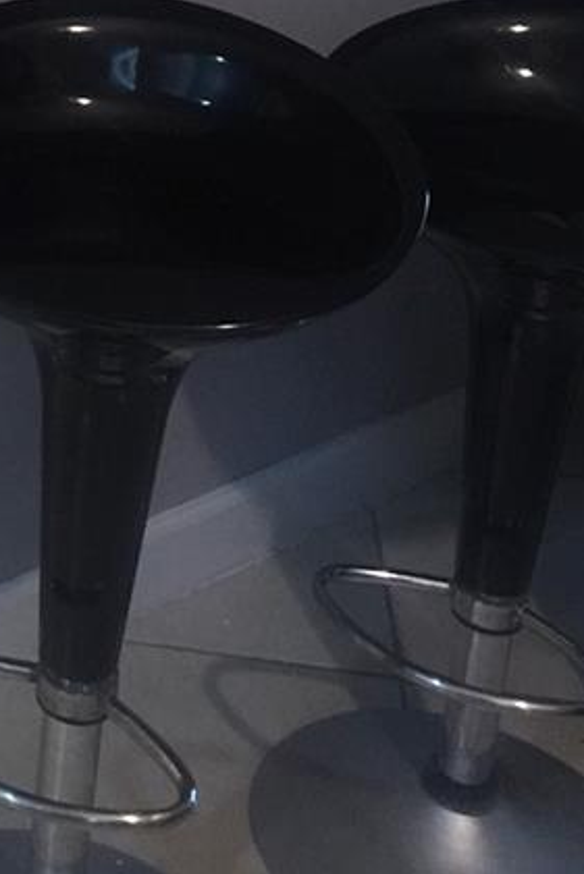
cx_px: -229
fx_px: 2091
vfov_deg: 22.4
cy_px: -71
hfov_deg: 15.0
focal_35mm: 86
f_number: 2.2
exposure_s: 1/10
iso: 125
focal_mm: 4.15
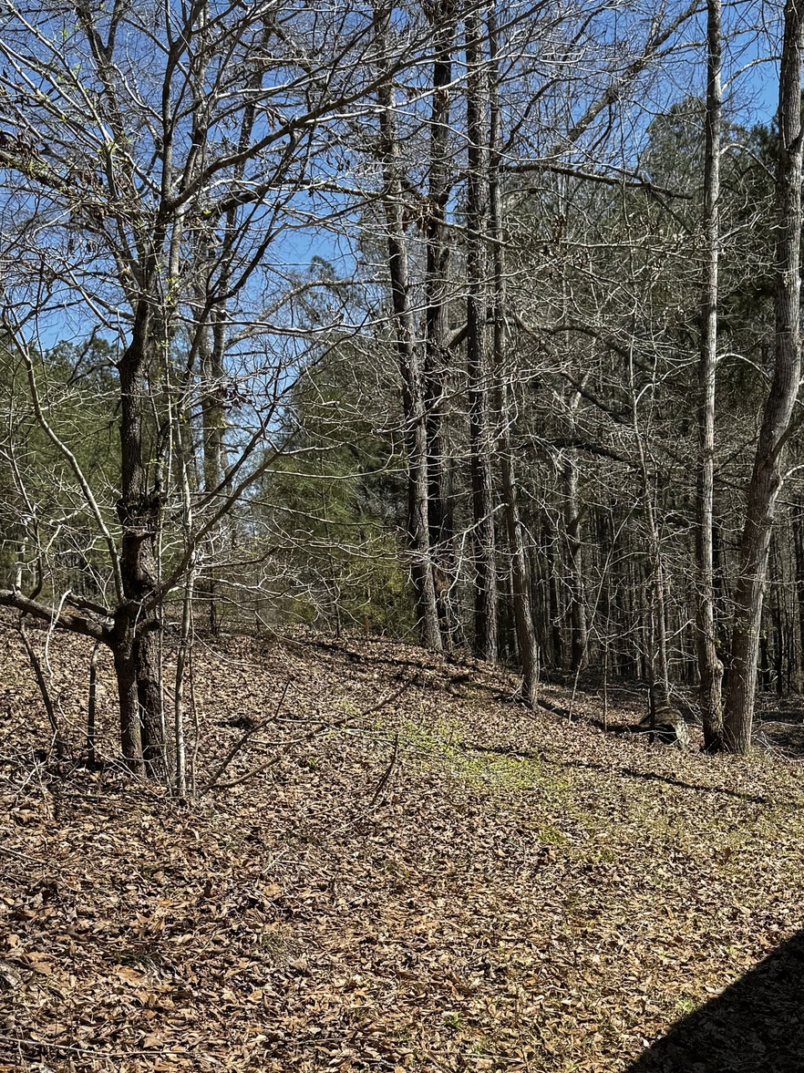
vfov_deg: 39.4
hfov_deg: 30.3
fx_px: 1456
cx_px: 615
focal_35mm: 47
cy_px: 804
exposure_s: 1/2252
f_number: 1.78
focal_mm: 6.76
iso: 80
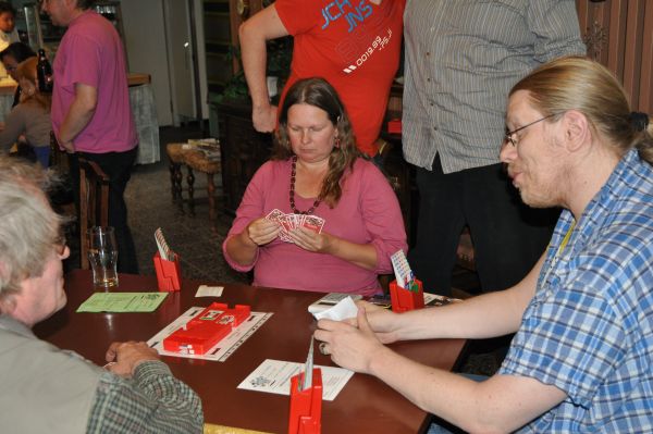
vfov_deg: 28.9
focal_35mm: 46
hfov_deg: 42.4
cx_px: 326
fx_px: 843
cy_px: 217
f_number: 4
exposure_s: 1/60
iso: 800
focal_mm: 31
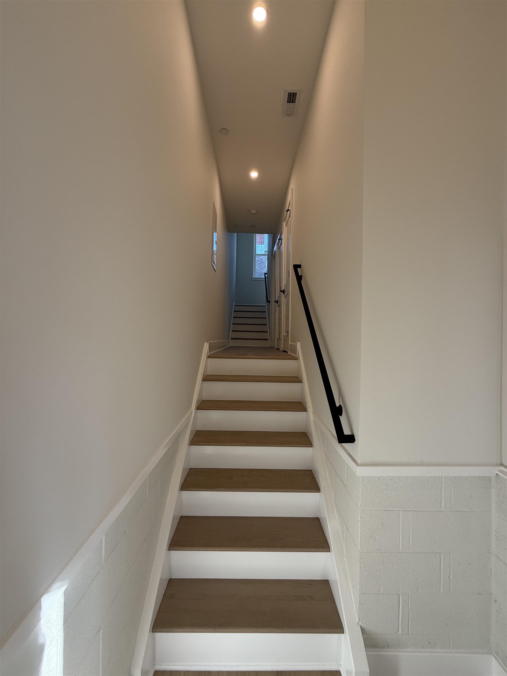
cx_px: 254
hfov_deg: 85.7
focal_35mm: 14
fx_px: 273
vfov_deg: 102.1
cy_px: 338
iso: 125
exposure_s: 1/120
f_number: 2.2
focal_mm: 2.22
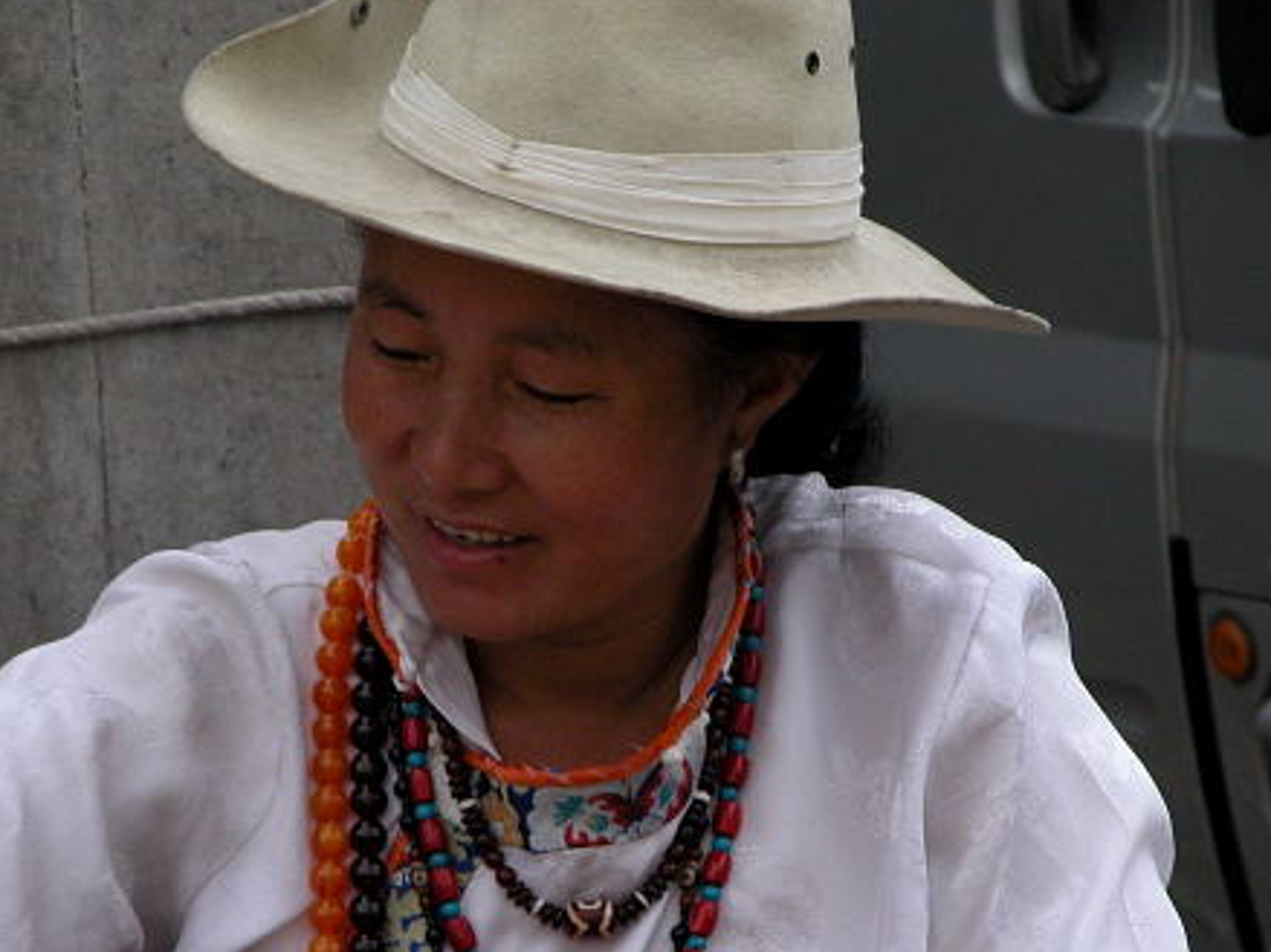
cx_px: 504
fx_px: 14242
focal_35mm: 388
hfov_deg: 5.1
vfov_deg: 3.8
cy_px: 611
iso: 200
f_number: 4.2
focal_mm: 67.7
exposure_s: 1/500
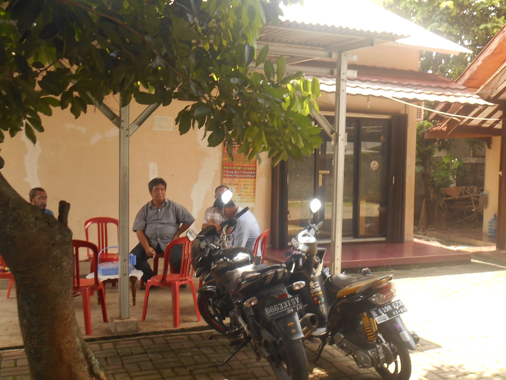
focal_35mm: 45
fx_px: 658
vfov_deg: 32.2
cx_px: 317
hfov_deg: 41.8
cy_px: 208
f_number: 3.6
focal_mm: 5.5
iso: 80
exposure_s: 1/60
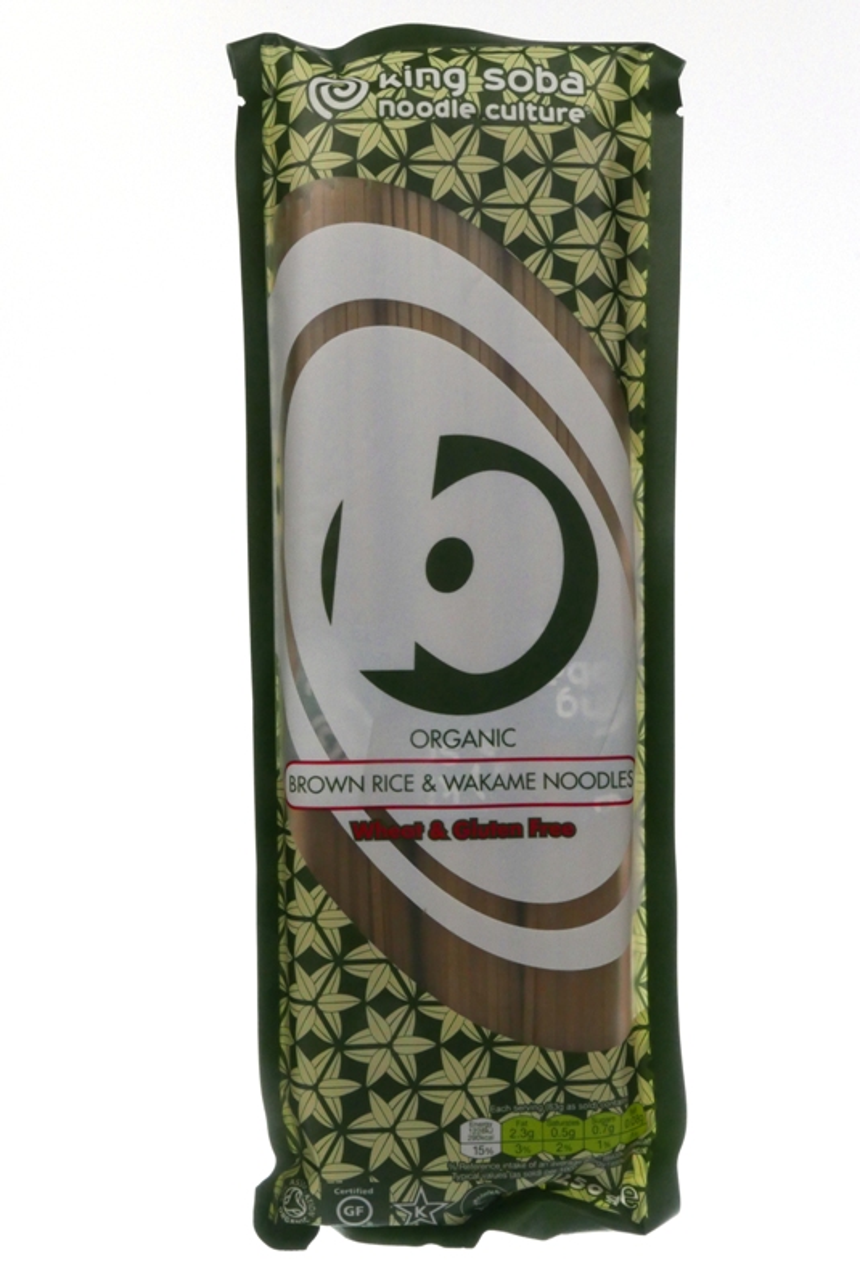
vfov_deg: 45.4
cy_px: 642
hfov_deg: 31.3
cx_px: 430
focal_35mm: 43
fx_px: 1537
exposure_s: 1/60
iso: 1600
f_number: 16
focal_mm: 19.3
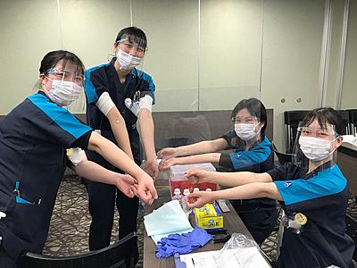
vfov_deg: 49.7
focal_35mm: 28
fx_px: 289
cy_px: 134
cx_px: 178
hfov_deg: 63.4
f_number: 1.8
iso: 32
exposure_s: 1/33
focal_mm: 3.99
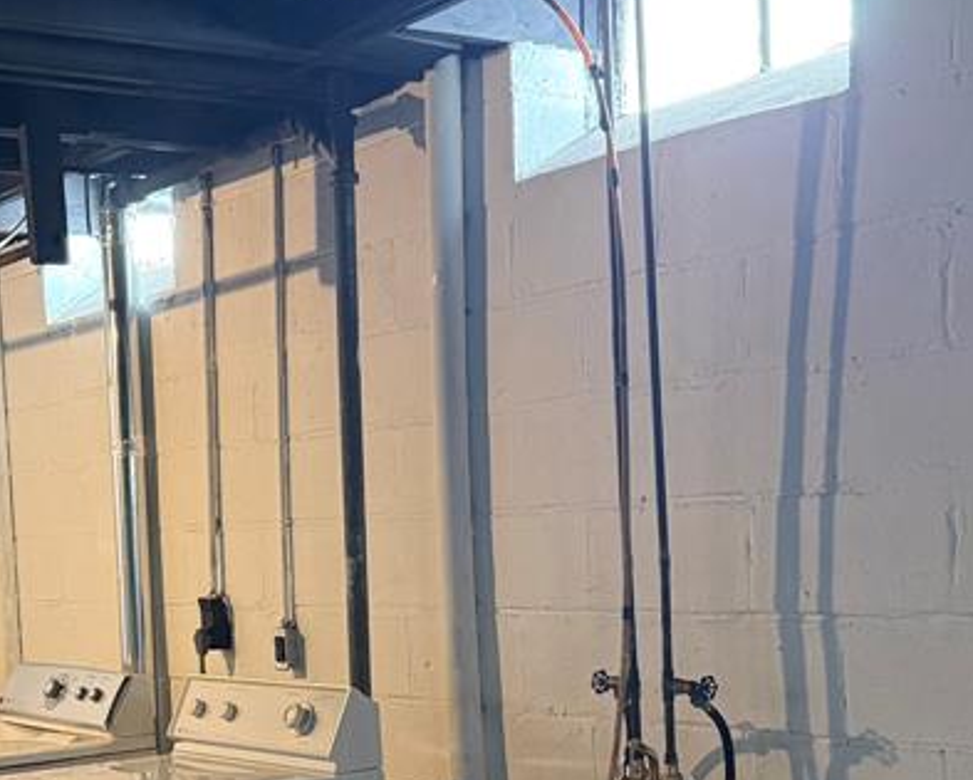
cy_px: 674
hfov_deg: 30.4
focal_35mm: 61
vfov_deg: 24.4
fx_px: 1758
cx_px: 235
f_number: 1.78
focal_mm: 6.76
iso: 640
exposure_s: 1/60
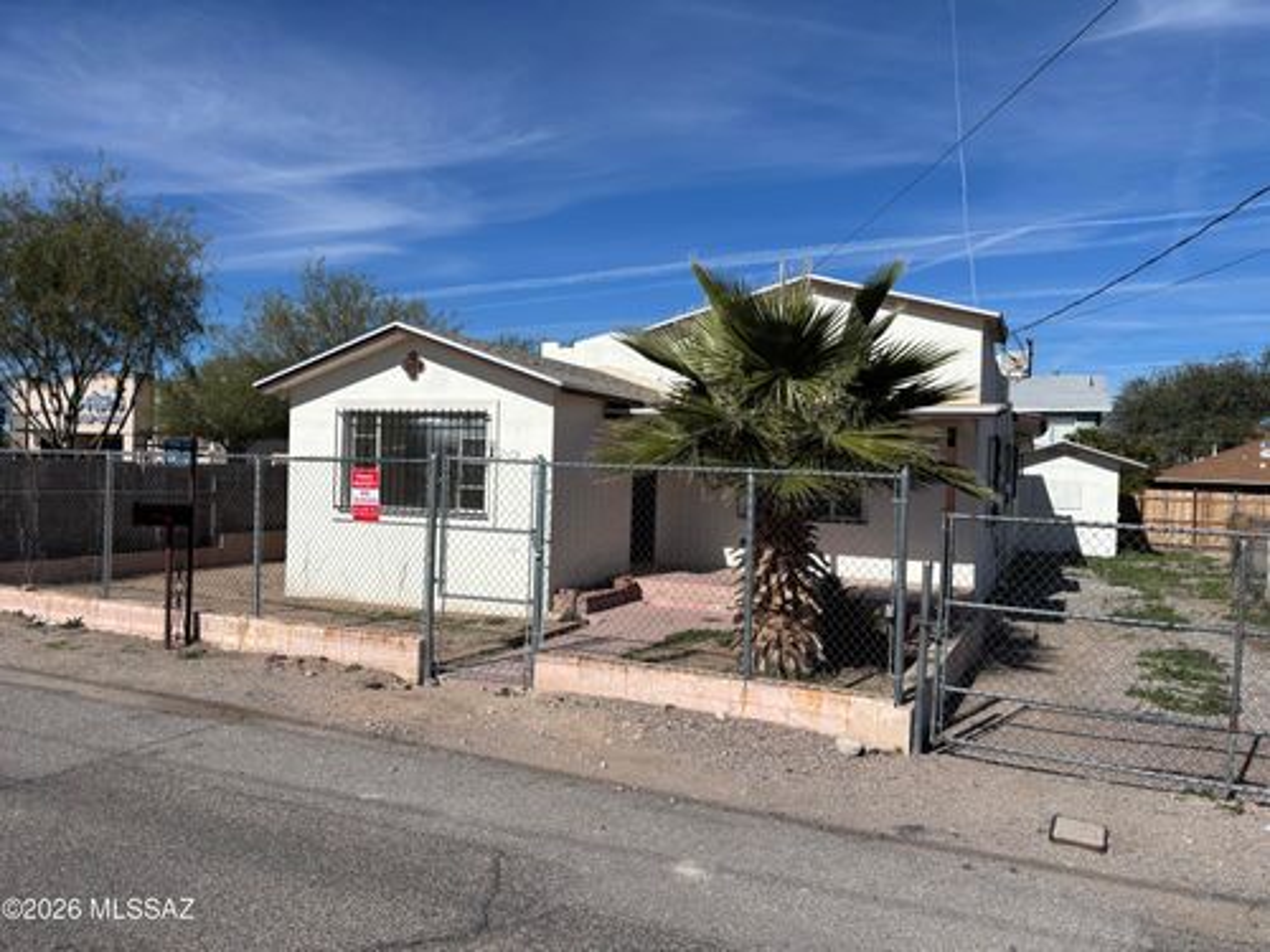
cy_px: 476
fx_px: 954
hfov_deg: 67.3
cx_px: 635
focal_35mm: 26
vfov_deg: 53.1
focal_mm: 5.96
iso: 50
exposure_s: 1/6711
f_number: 1.6
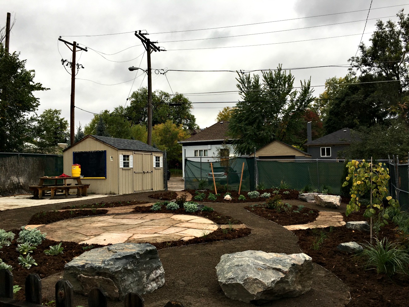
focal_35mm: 29
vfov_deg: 48.2
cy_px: 154
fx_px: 343
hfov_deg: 61.7
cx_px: 204
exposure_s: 1/353
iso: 25
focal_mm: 4.15
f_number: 2.2
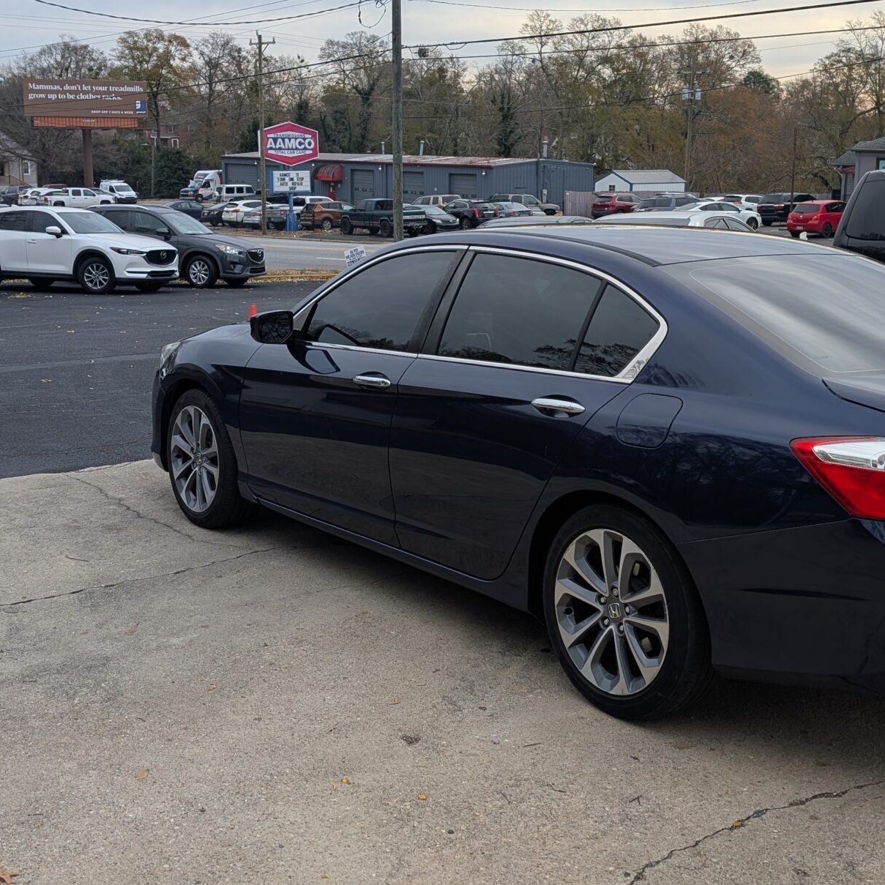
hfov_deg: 37.5
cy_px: 397
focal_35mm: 45
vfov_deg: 37.5
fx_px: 1302
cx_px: 490
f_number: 1.68
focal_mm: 6.9
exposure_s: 1/538
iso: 21
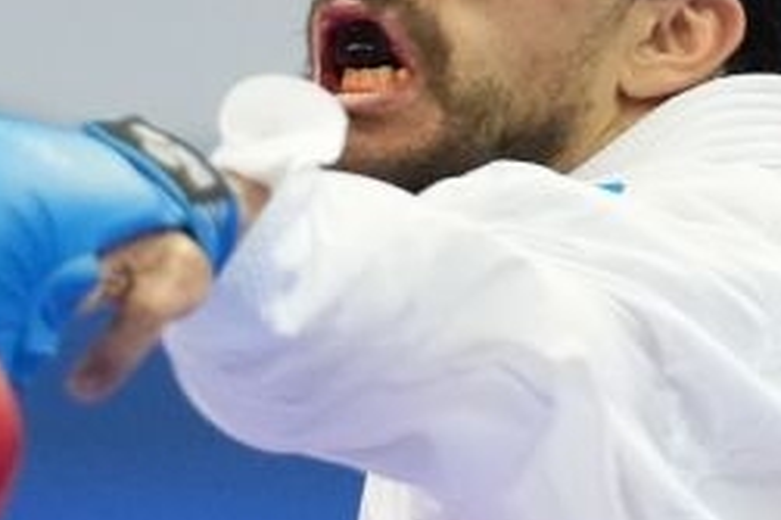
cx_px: 498
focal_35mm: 1322
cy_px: 694
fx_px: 28660
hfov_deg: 1.6
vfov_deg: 1.0
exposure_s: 1/1000
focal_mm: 184
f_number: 2.8
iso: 4000
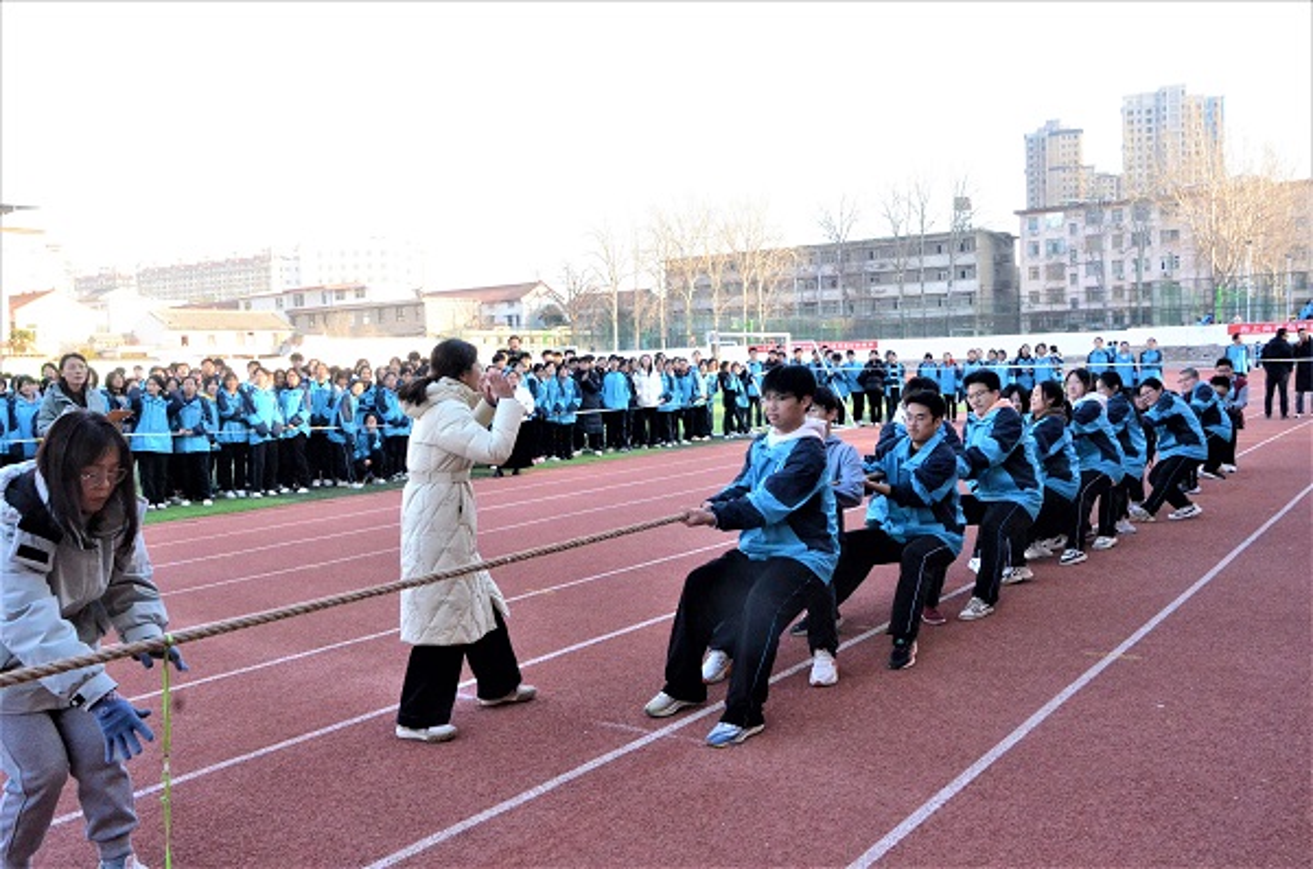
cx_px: 656
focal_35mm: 32
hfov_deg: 59.6
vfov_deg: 41.5
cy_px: 434
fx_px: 1146
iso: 5000
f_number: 11
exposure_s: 1/500
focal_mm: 21
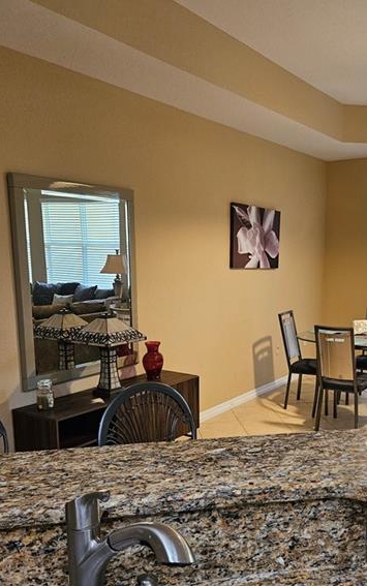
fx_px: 527
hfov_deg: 37.8
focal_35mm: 33
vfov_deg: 57.7
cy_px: 347
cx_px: 255
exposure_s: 1/120
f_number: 1.8
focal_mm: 5.4
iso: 500
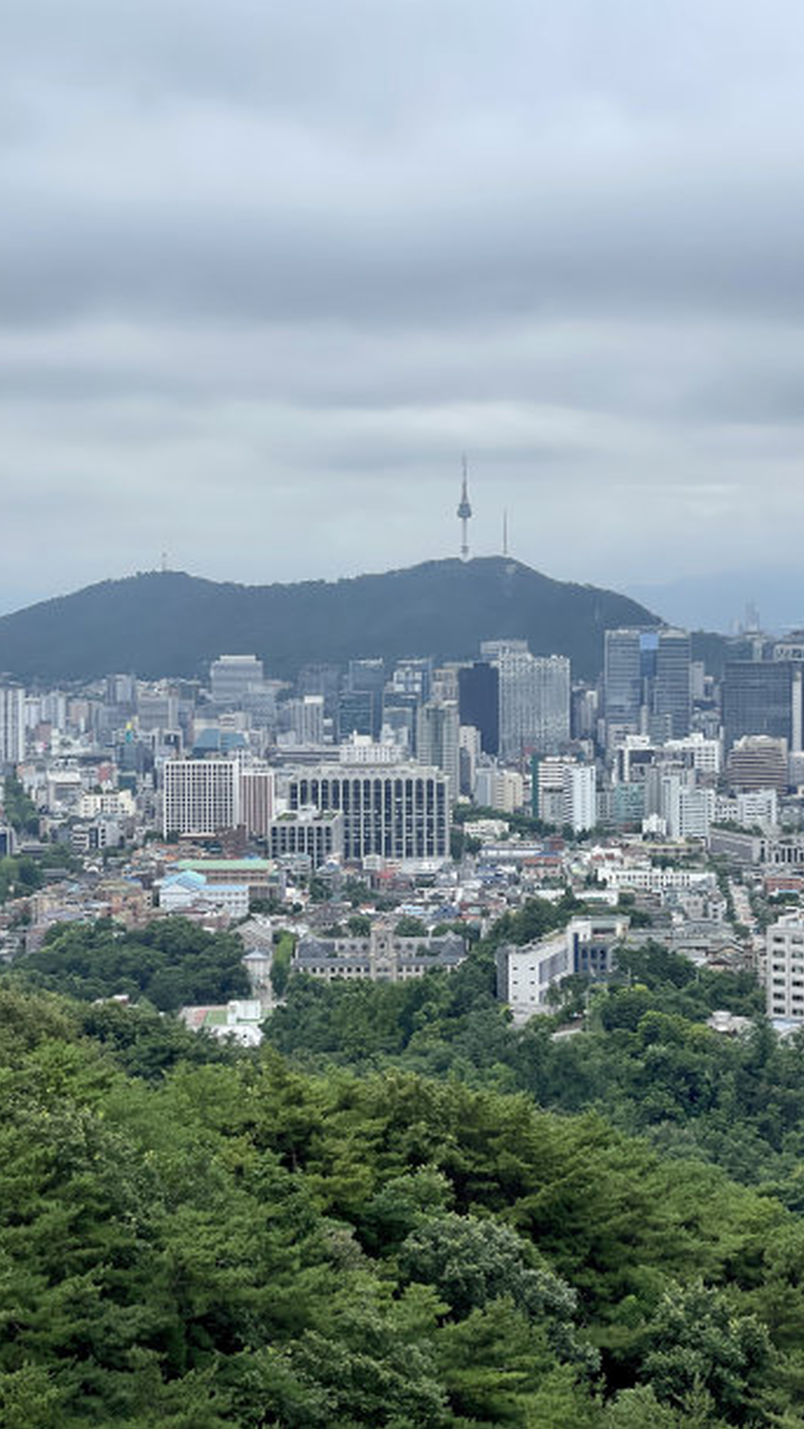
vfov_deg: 30.2
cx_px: 472
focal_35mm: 70
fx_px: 2654
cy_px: 714
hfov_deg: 17.2
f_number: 2.2
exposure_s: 1/1206
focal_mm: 7.5
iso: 20
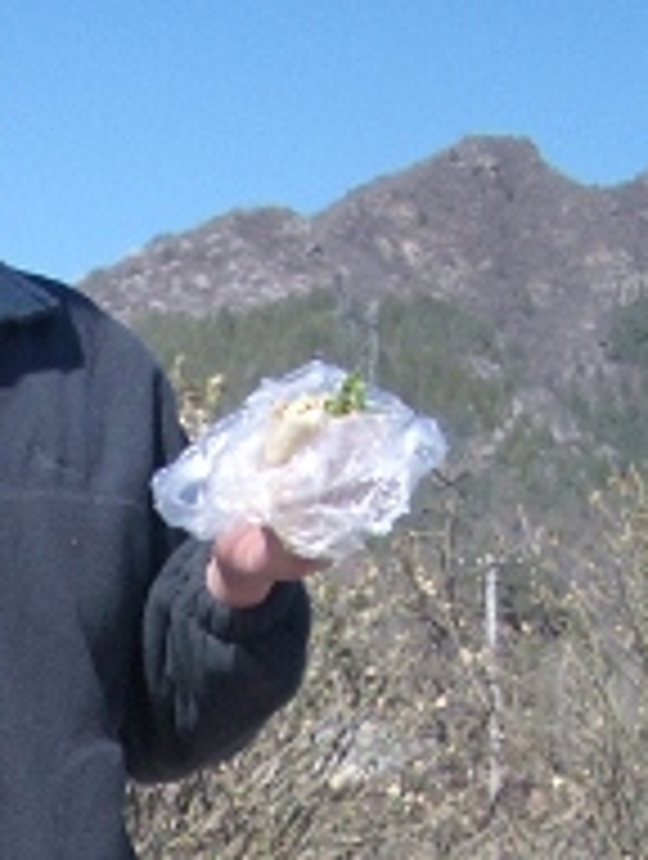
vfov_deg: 16.1
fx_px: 2911
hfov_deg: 12.3
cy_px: 1040
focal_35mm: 117
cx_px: -198
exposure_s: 1/400
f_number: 4.3
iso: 50
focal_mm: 5.8
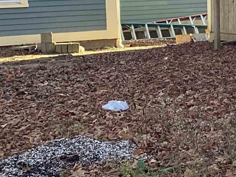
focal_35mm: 115
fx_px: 784
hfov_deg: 16.1
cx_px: 315
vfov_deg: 12.7
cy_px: 7
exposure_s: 1/120
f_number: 2.4
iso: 32
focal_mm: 3.3
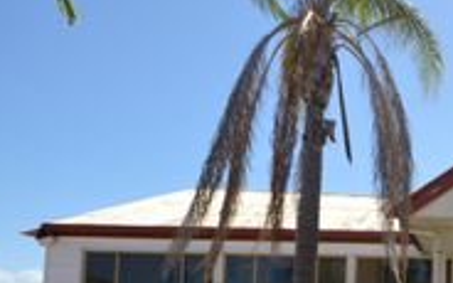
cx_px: 534
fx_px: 481
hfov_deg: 38.4
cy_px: 301
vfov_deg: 29.9
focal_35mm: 39
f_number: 7.1
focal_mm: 10
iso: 100
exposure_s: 1/200
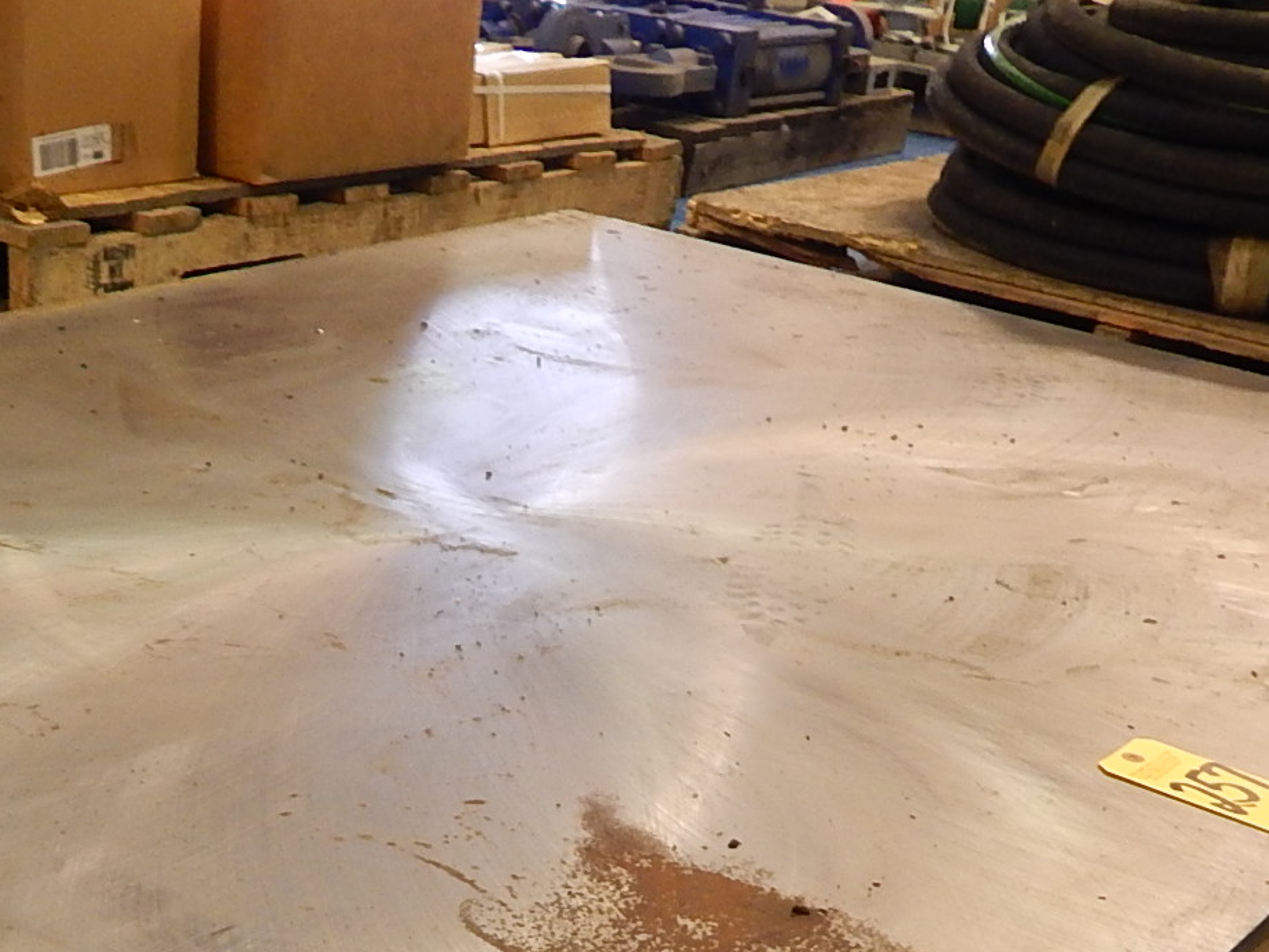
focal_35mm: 57
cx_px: 320
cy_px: 1155
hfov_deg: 33.1
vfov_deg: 23.4
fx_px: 2090
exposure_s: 1/25
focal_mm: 4
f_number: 3
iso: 200
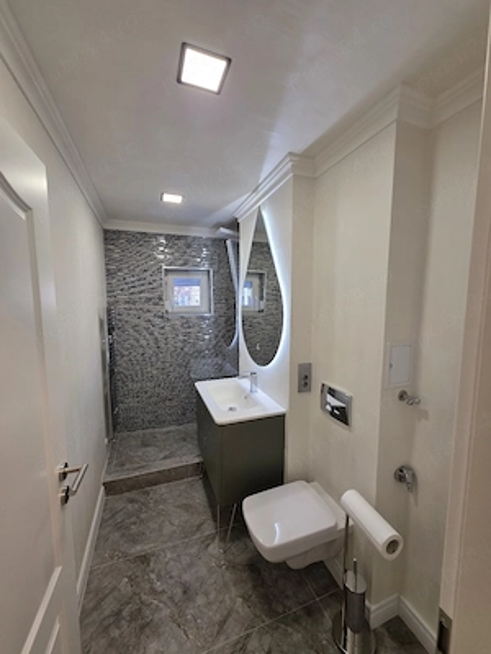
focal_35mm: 13
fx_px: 246
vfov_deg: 106.2
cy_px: 327
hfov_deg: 89.9
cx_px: 246
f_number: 1.9
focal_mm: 2.2
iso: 100
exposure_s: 1/101
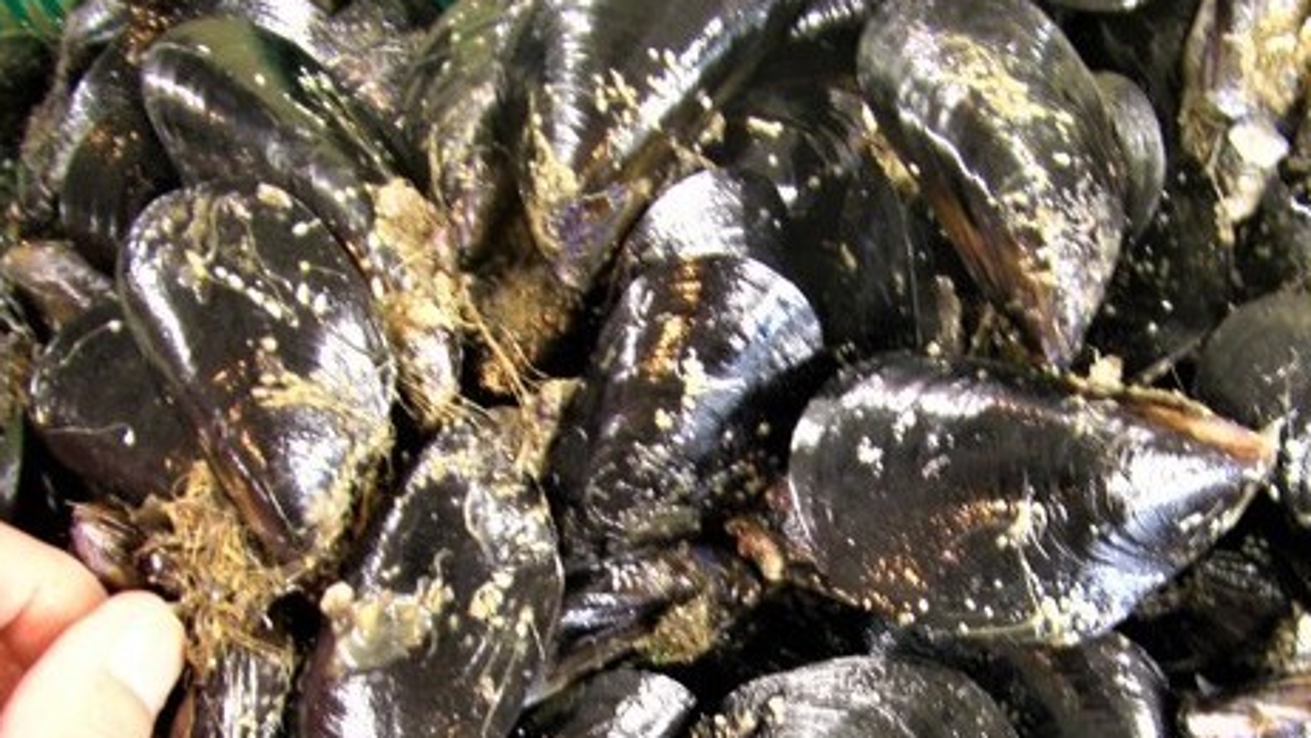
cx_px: 656
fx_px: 1495
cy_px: 505
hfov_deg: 47.4
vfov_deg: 27.5
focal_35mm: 43
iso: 200
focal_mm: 6.3
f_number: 3.4
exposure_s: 1/3.33
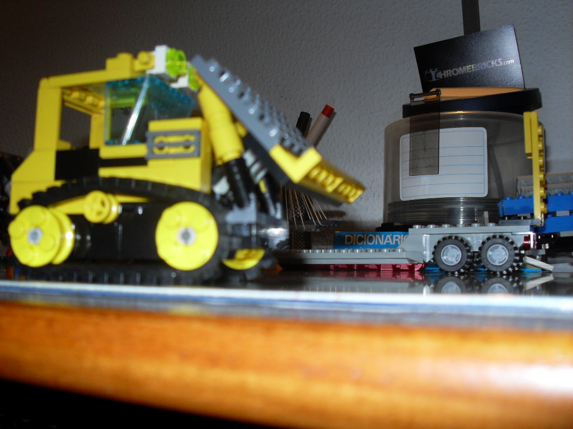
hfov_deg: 50.1
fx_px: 612
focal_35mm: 37
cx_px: 286
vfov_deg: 38.7
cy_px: 214
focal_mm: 6.3
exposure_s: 1/45
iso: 100
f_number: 2.8
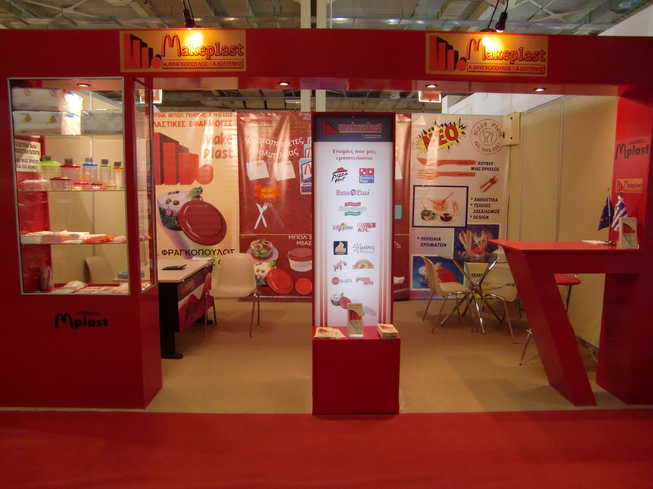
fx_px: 528
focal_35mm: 28
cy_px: 244
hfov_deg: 63.4
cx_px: 326
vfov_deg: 49.7
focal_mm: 4.9
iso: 400
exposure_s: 1/125
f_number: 2.6
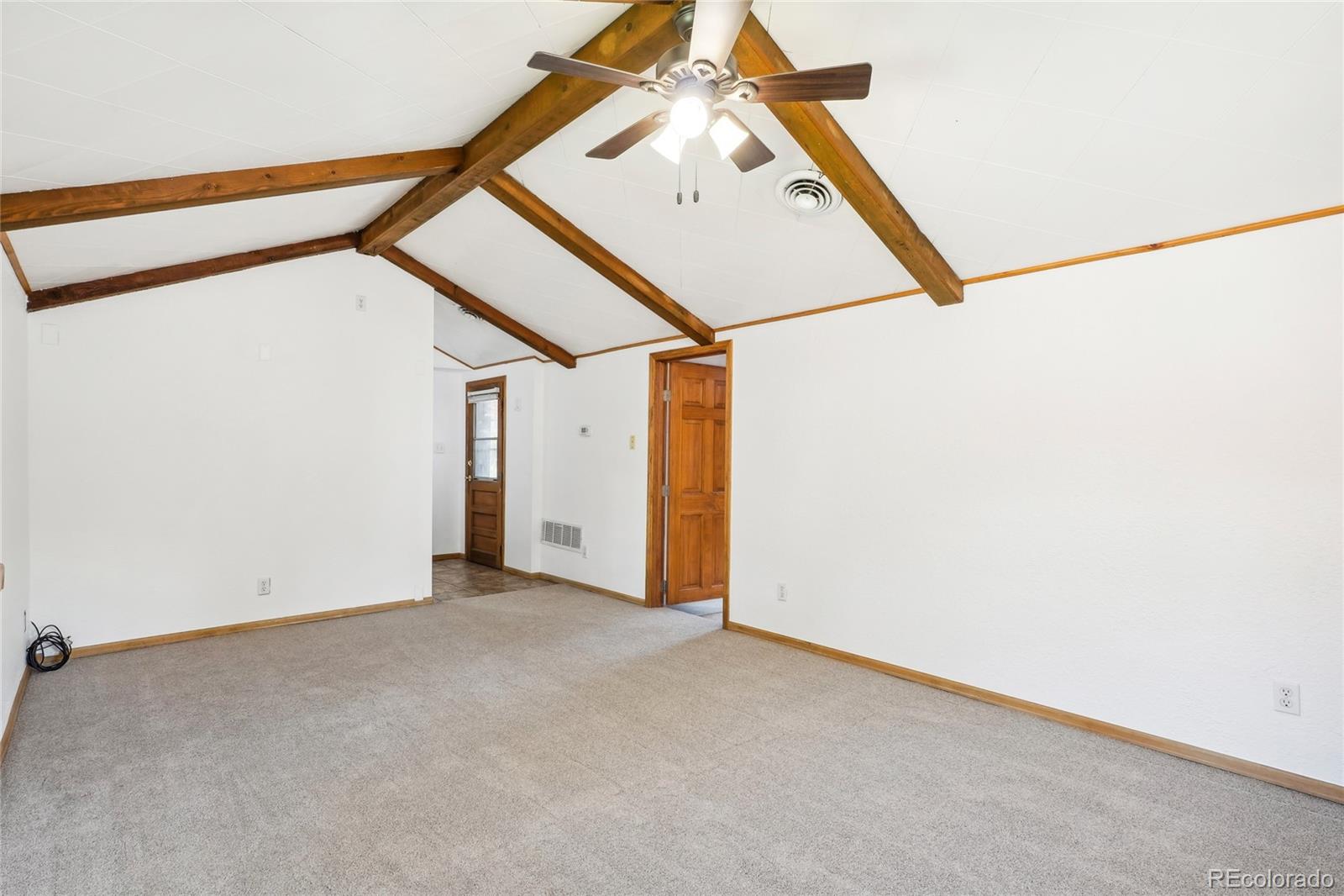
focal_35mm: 16
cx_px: 672
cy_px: 448
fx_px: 616
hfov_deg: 95.0
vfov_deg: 72.0
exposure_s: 1/8
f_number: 8
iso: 400
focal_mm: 11
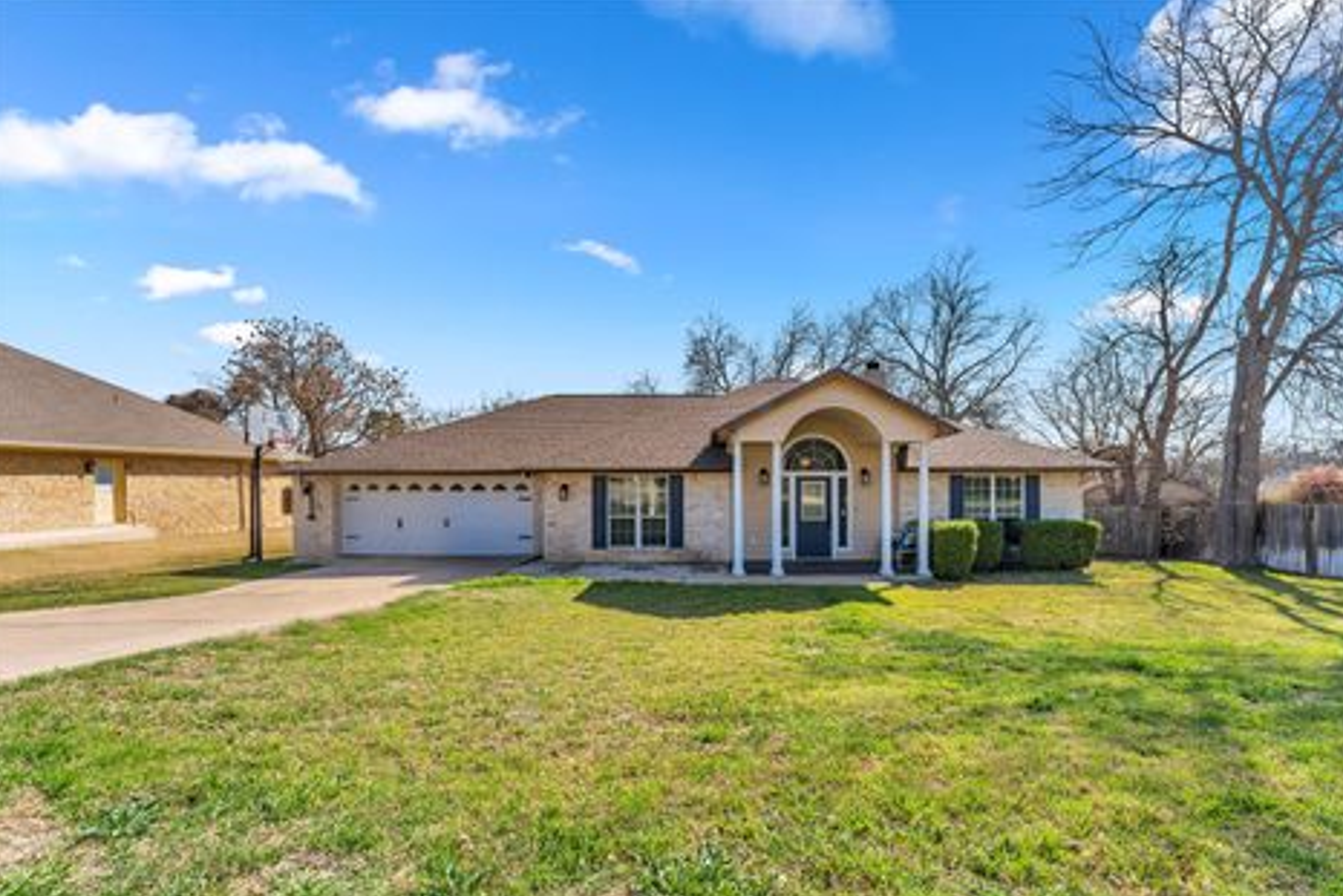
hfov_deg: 100.3
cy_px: 475
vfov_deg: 77.3
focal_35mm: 15
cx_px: 706
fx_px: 560
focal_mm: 14
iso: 100
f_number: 9
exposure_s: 1/250
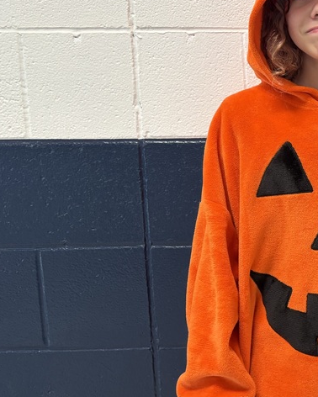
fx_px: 647
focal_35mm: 55
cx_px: 420
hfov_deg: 24.0
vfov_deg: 34.0
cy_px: 162
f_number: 1.6
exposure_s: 1/60
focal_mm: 5.96
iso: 160
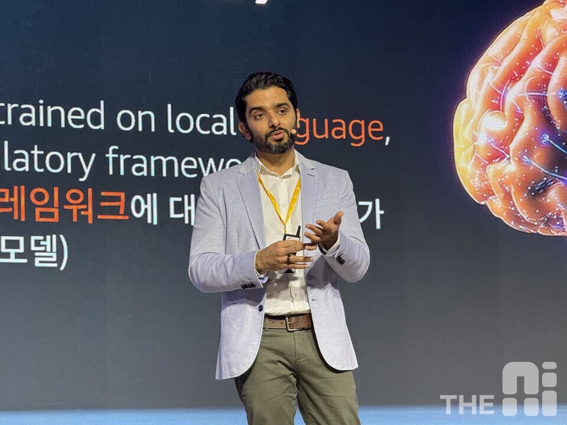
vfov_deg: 12.3
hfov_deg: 16.4
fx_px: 1966
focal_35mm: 120
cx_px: 284
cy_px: 212
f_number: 2.8
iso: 320
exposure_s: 1/60
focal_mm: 15.66
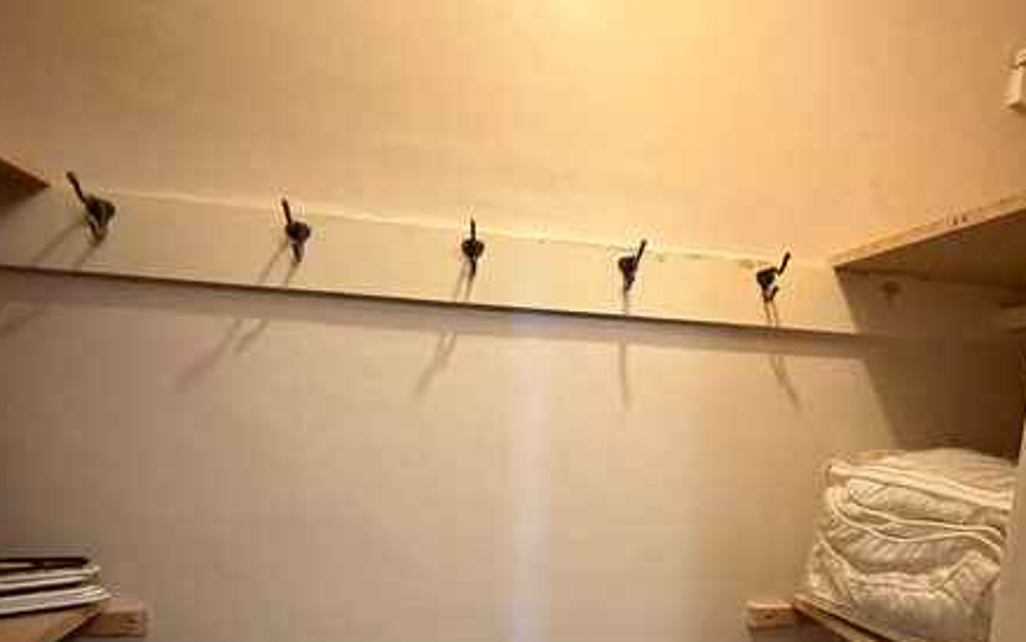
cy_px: 562
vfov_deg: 44.0
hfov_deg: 69.5
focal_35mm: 26
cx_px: 625
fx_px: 727
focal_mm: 2.22
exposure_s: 1/40
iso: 1000
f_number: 2.2
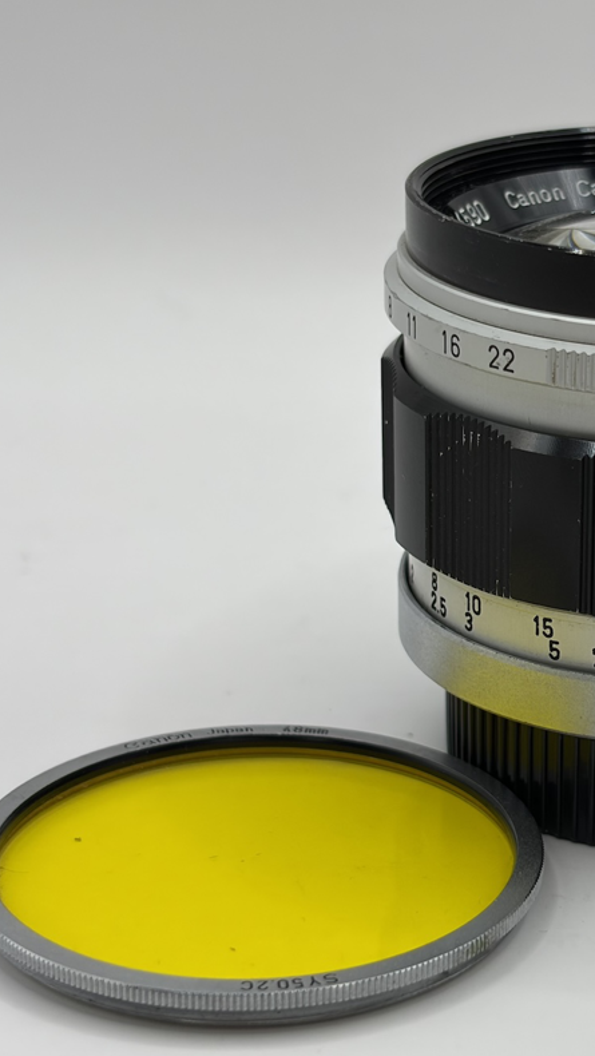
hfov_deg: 13.9
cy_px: 559
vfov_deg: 24.7
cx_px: 599
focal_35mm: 86
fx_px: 2410
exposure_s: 1/208
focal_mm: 5.96
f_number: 1.6
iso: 32
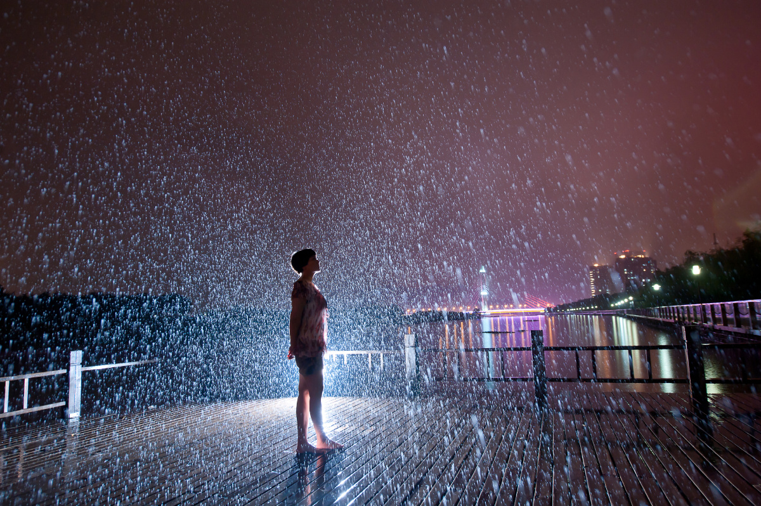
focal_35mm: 21
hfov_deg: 81.3
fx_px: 444
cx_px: 380
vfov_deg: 59.4
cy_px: 253
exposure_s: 1/1.43
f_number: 4.8
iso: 280
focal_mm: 21
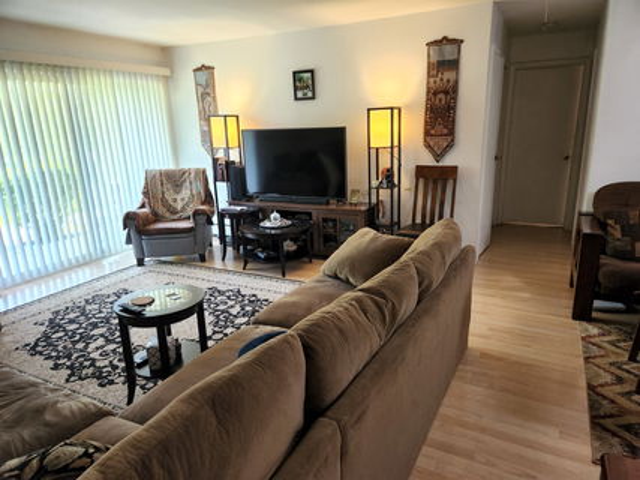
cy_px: 240
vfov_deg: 58.9
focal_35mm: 23
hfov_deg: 73.9
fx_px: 425
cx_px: 320
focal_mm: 5.4
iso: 400
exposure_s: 1/120
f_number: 1.8
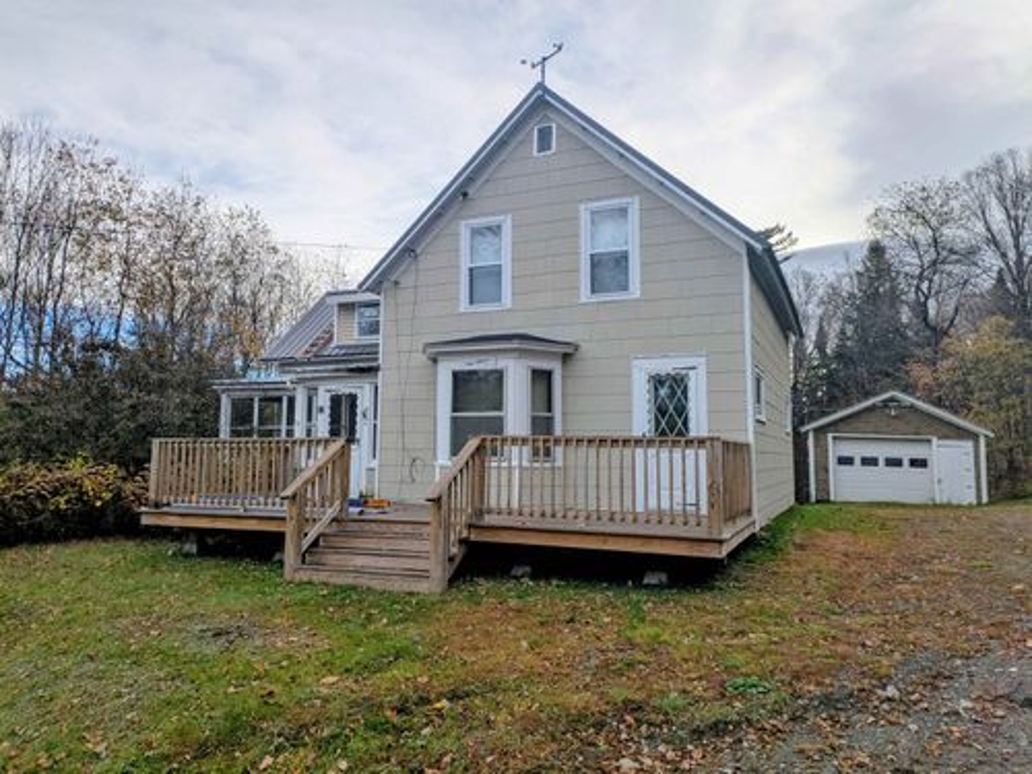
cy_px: 387
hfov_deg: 69.4
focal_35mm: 25
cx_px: 516
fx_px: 745
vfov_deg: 54.9
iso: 45
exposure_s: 1/1340
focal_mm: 5.43
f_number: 1.89
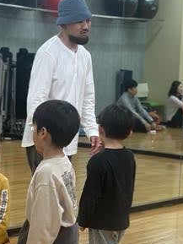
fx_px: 979
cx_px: 140
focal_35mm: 139
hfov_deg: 10.7
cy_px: 168
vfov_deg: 14.2
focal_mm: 6.86
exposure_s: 1/100
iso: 125
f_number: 1.78
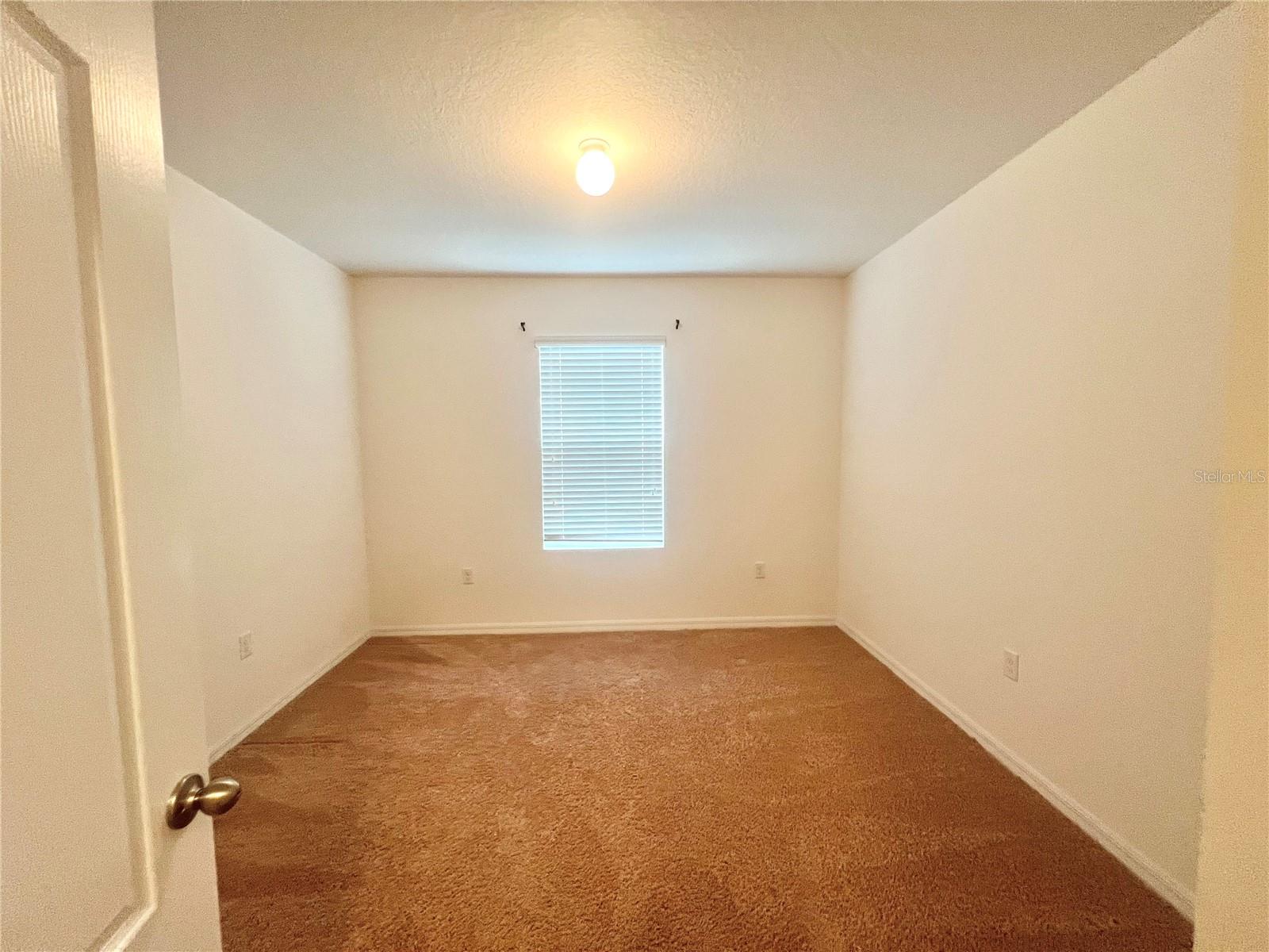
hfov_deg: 106.2
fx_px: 477
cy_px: 476
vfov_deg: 89.9
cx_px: 634
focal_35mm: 13
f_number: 1.8
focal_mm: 1.57
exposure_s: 1/60
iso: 250
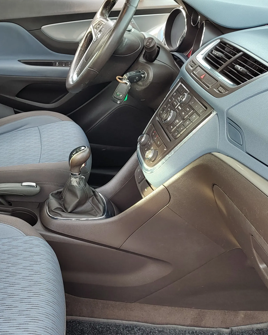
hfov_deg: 34.8
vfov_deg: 47.9
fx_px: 377
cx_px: -12
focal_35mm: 38
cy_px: 180
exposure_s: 1/100
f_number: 1.8
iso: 173
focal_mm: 5.56
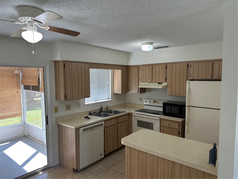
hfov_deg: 71.6
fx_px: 165
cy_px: 90
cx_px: 119
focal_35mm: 24
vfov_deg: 56.8
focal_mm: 6.86
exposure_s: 1/120
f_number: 1.78
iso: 100
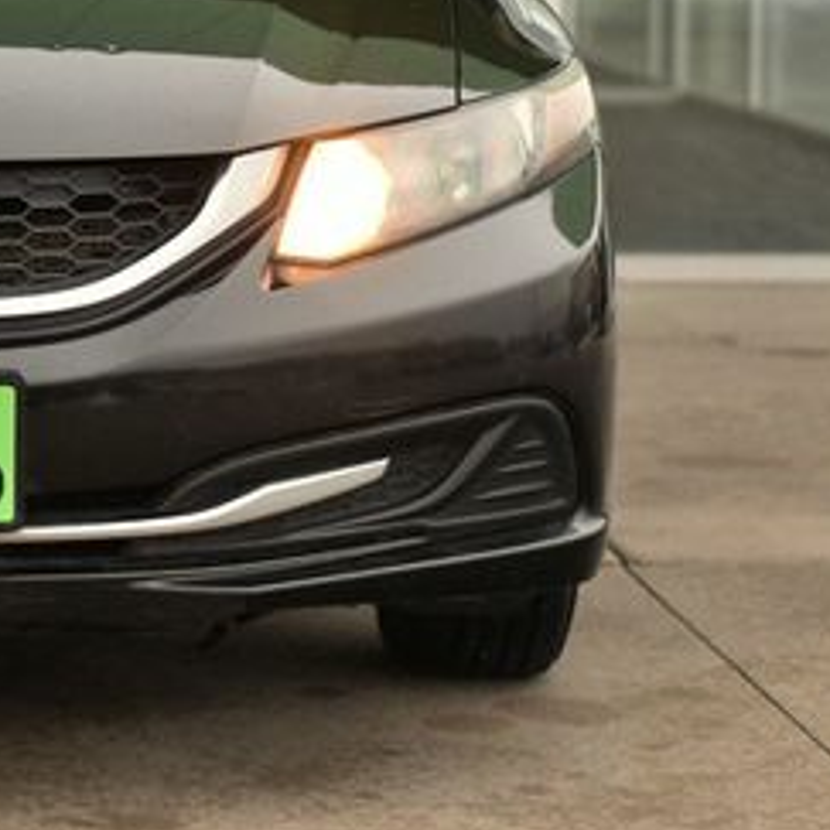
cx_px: -164
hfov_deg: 10.2
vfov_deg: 10.4
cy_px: 157
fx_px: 4557
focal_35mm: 168
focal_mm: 50
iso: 1400
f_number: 2
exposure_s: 1/640
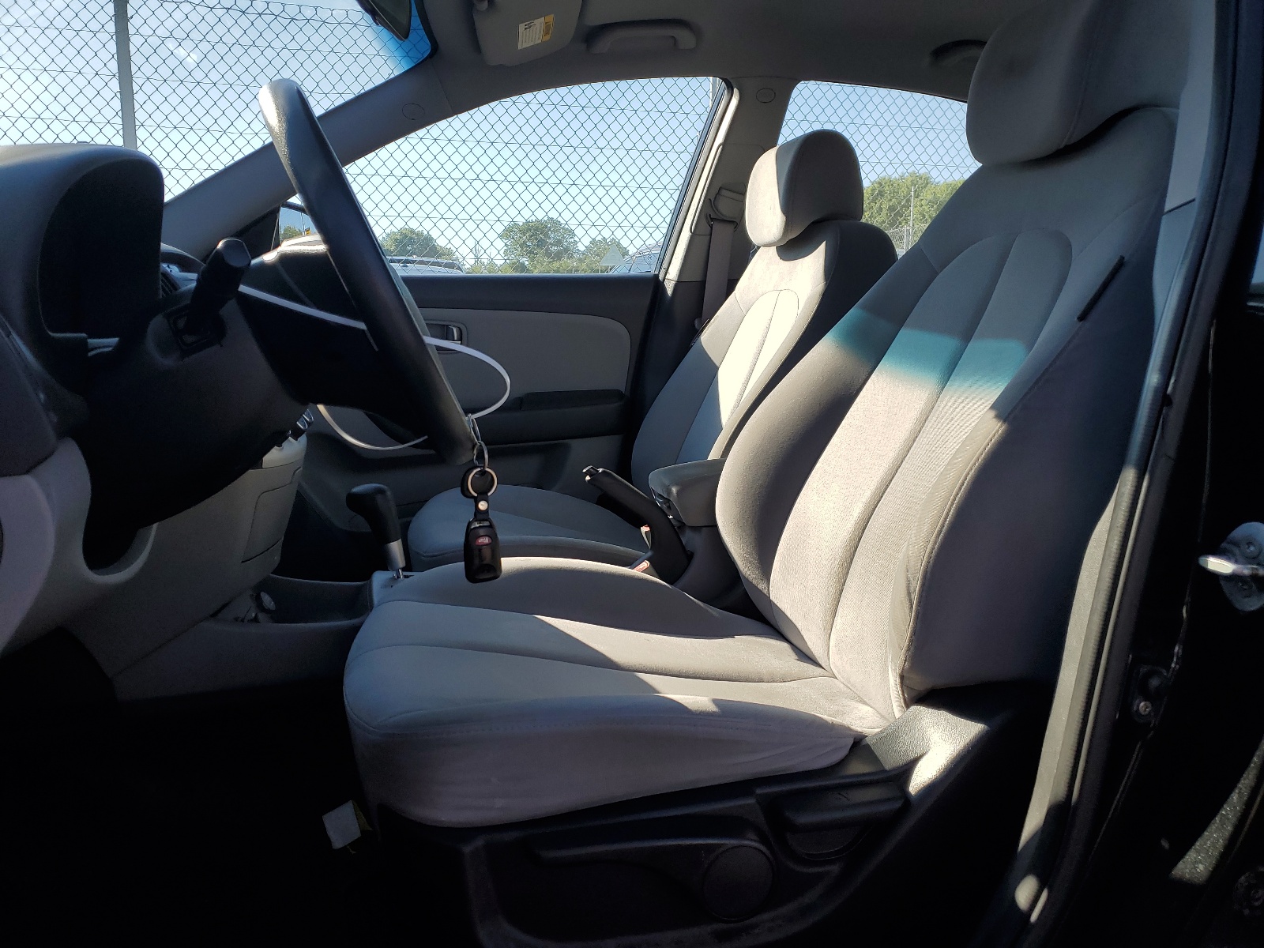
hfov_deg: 67.3
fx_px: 949
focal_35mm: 26
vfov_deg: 53.1
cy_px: 474
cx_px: 632
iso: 50
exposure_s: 1/1667
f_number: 1.5
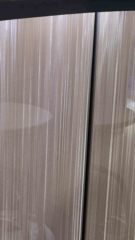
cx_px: 81
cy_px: 120
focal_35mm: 84
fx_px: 535
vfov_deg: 25.3
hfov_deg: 14.4
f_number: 2.8
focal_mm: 9
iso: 250
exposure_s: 1/99
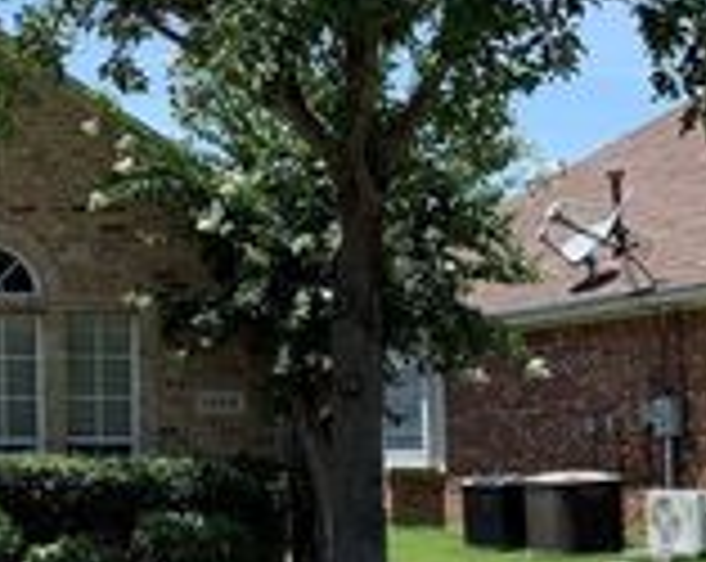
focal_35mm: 81
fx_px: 1689
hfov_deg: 20.2
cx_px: -364
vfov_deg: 18.8
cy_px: 407
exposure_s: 1/1748
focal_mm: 4.25
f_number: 1.8
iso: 25
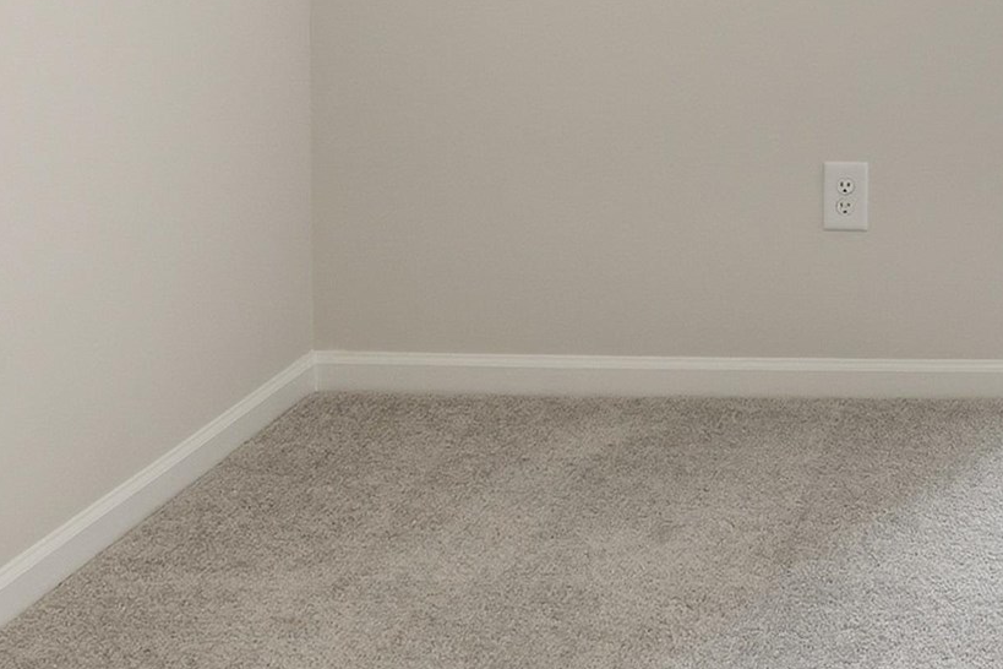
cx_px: 1092
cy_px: -151
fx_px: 1672
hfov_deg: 30.1
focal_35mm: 60
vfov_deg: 21.0
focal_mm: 16
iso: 160
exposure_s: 1/125
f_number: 8
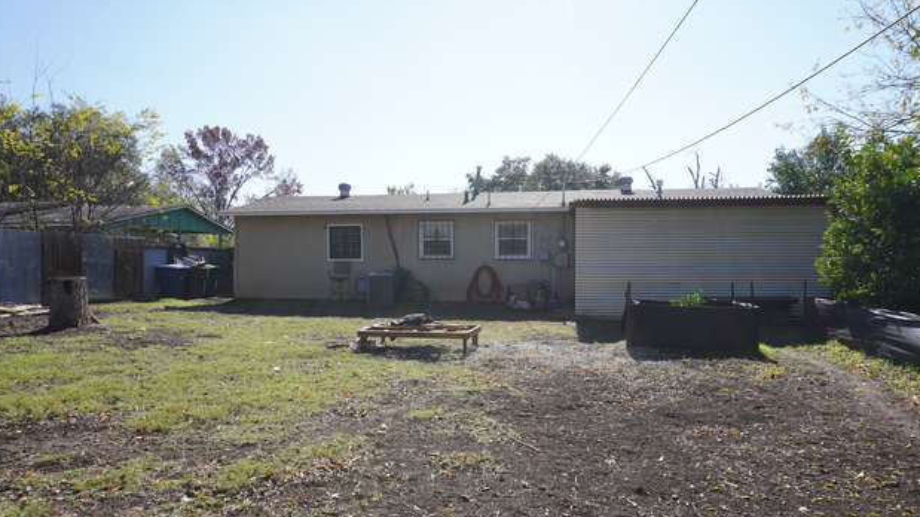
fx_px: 634
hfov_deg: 71.9
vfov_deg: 44.3
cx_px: 455
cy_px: 287
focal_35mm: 26
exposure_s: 1/160
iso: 100
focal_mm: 16
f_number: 9
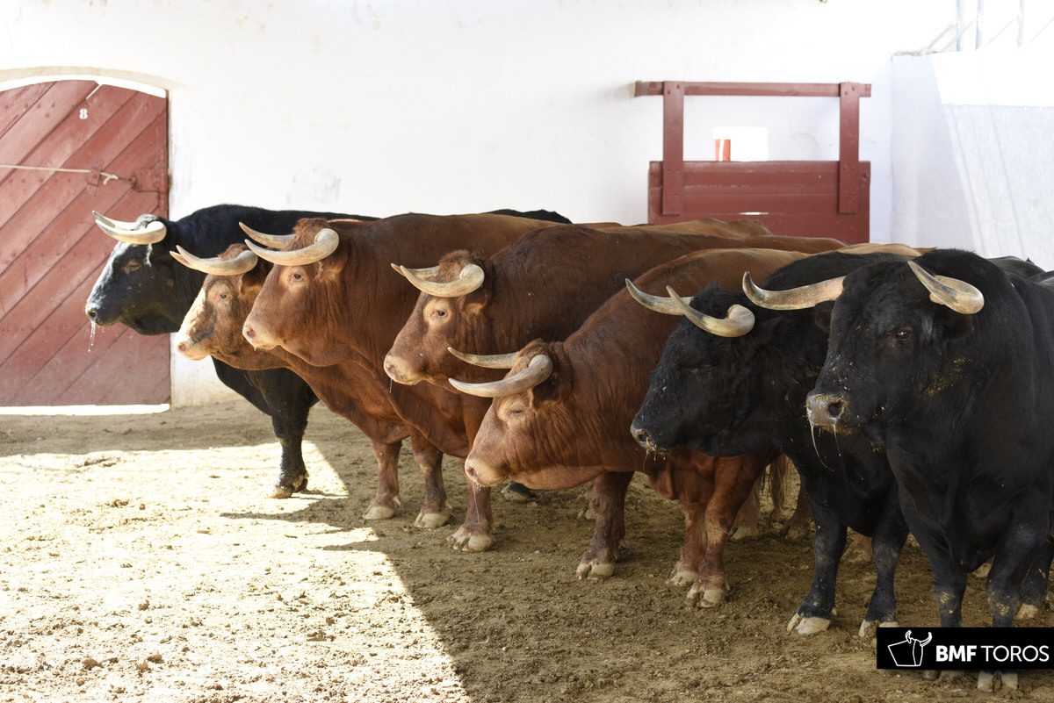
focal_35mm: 70
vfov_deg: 19.5
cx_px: 527
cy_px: 352
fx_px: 2050
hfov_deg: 28.8
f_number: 5.6
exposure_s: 1/125
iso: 200
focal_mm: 70
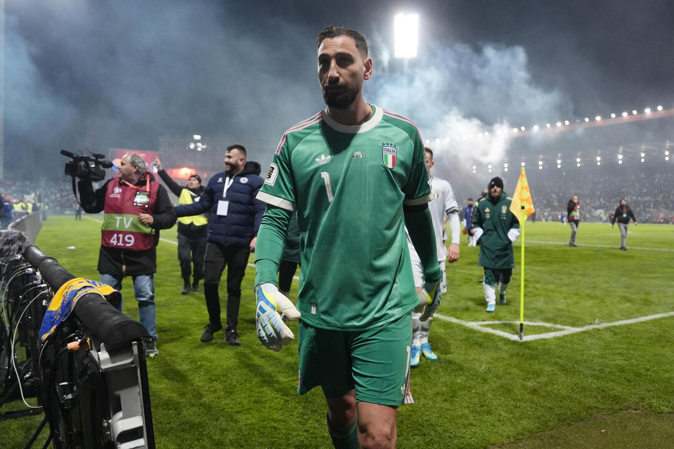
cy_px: 224
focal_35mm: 24
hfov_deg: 73.7
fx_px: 449
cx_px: 337
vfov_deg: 53.1
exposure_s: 1/1250
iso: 2500
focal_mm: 24
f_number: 2.8
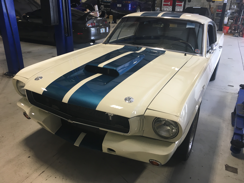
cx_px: 122
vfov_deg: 48.2
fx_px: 204
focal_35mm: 29
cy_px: 92
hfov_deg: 61.7
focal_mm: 4.15
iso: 64
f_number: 2.2
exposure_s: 1/30
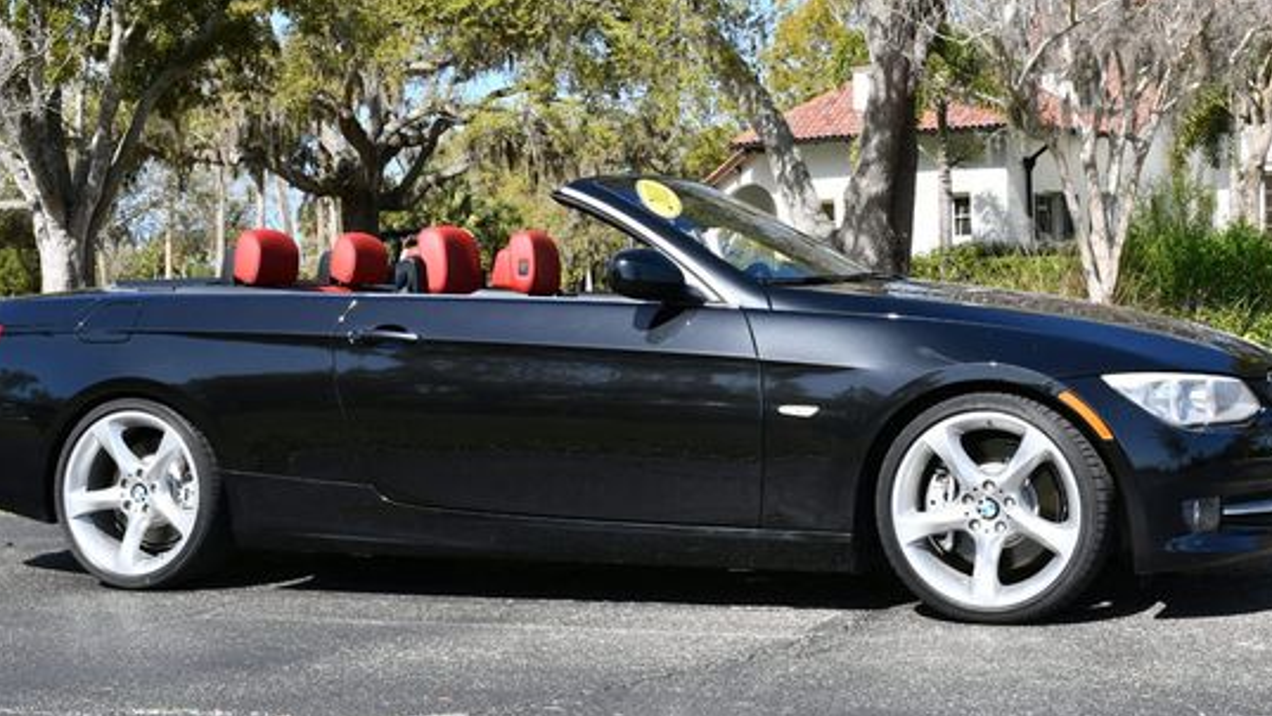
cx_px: 642
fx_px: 2024
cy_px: 225
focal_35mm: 60
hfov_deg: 34.9
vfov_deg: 20.0
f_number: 8
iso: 160
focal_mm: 24
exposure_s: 1/250
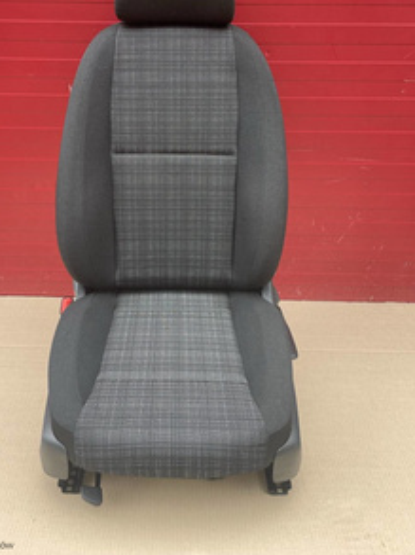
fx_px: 513
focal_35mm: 32
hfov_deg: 43.9
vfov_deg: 56.4
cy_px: 218
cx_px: 174
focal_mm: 4.2
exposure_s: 1/121
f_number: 1.6
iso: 50
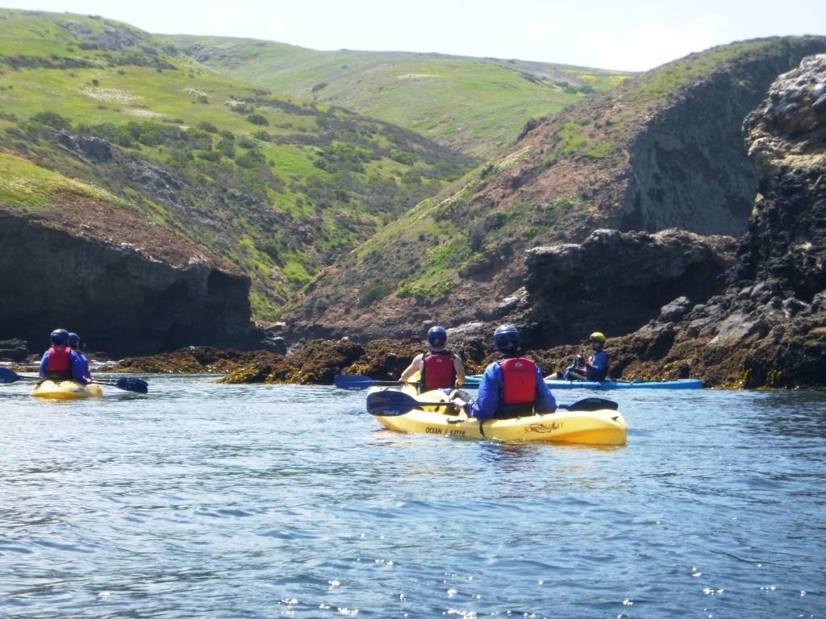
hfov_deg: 19.6
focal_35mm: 100
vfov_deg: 14.8
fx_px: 2386
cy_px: 310
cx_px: 413
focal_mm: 18
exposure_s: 1/160
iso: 100
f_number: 5.7
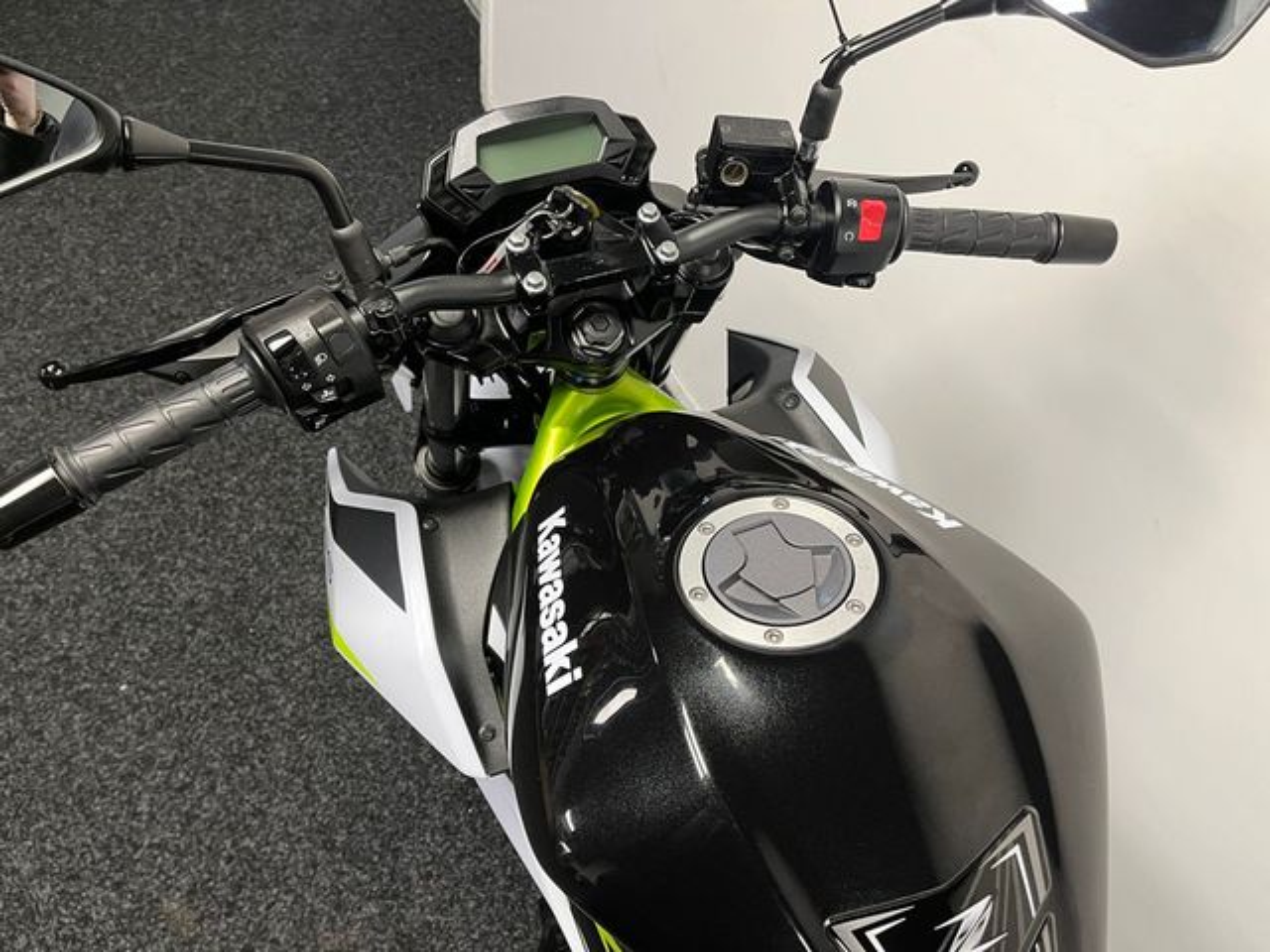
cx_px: 635
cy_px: 476
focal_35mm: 26
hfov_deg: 67.3
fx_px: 954
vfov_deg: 53.1
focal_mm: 5.1
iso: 125
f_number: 1.6
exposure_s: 1/50
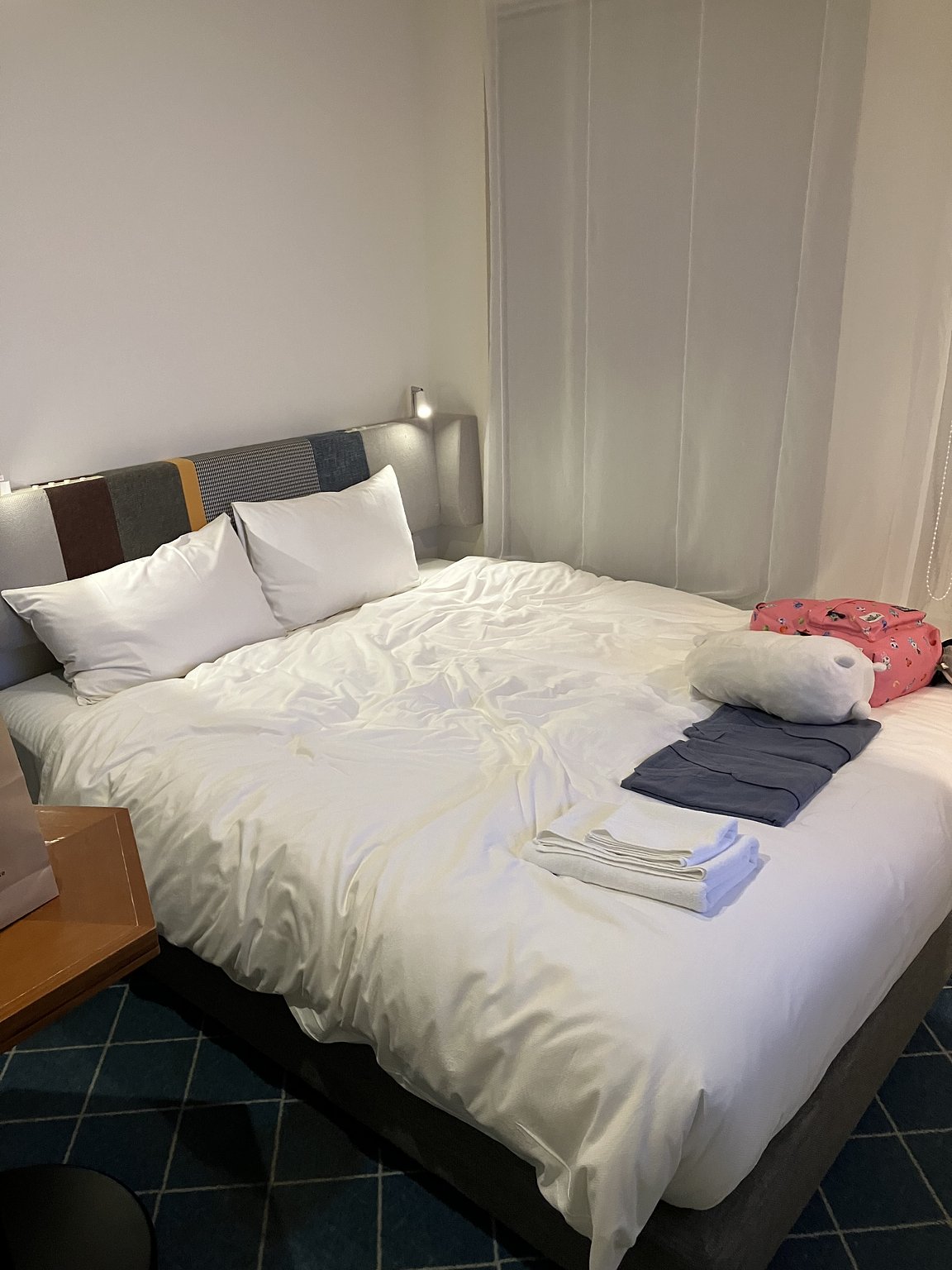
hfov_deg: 49.7
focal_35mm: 28
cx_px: 476
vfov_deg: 63.4
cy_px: 635
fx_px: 1027
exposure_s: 1/60
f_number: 1.8
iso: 200
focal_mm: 3.99
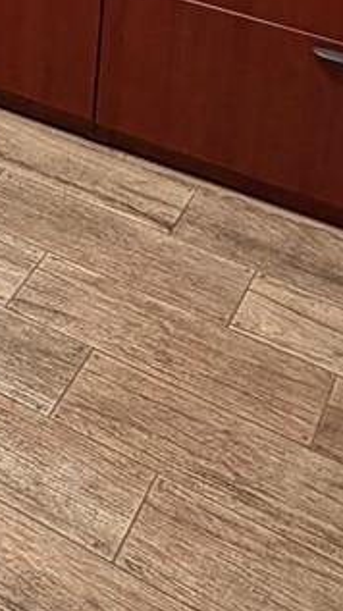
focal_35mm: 77
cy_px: -355
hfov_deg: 14.7
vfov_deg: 21.9
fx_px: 1247
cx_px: -148
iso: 200
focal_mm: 2.22
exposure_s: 1/60
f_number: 2.2
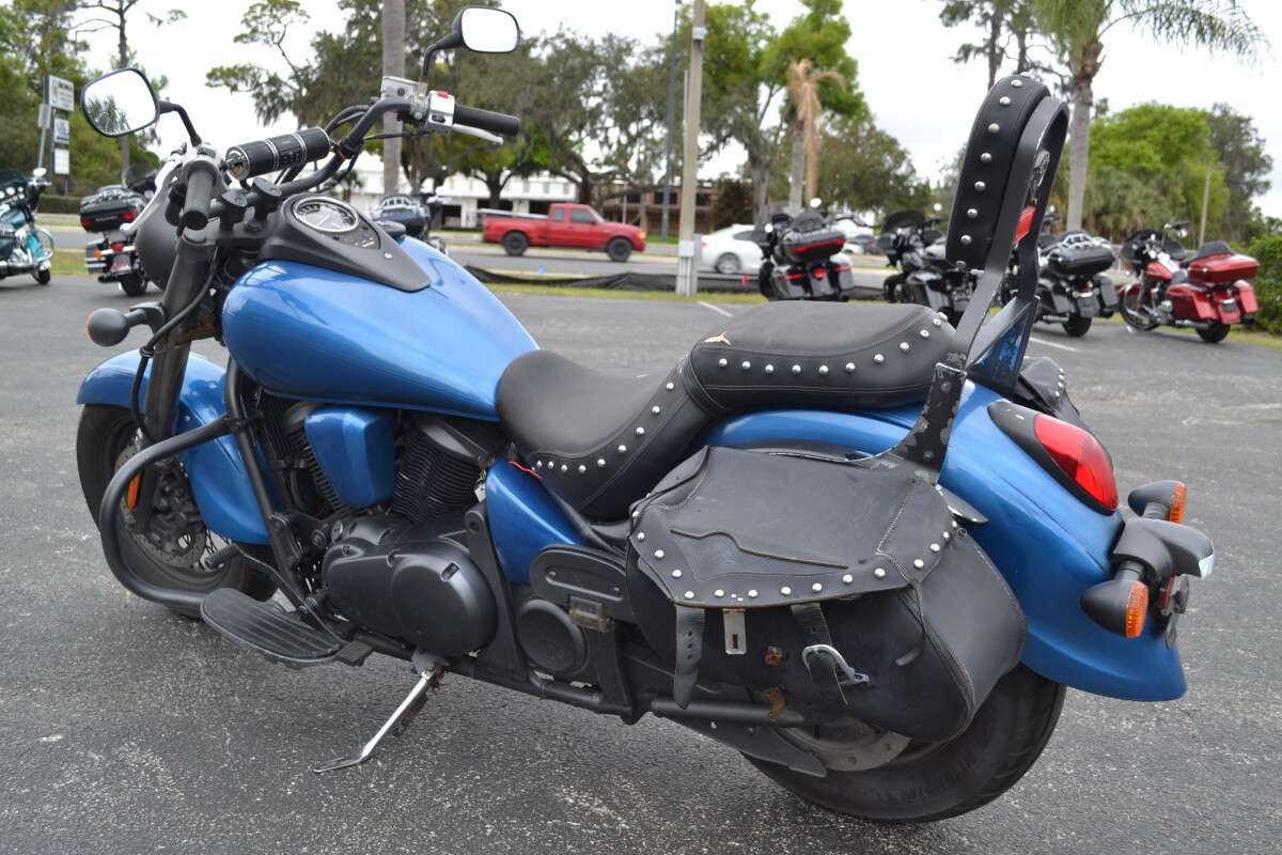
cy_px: 428
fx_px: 1282
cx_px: 641
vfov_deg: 36.9
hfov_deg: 53.1
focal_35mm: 36
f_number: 5.6
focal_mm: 24
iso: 320
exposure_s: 1/125
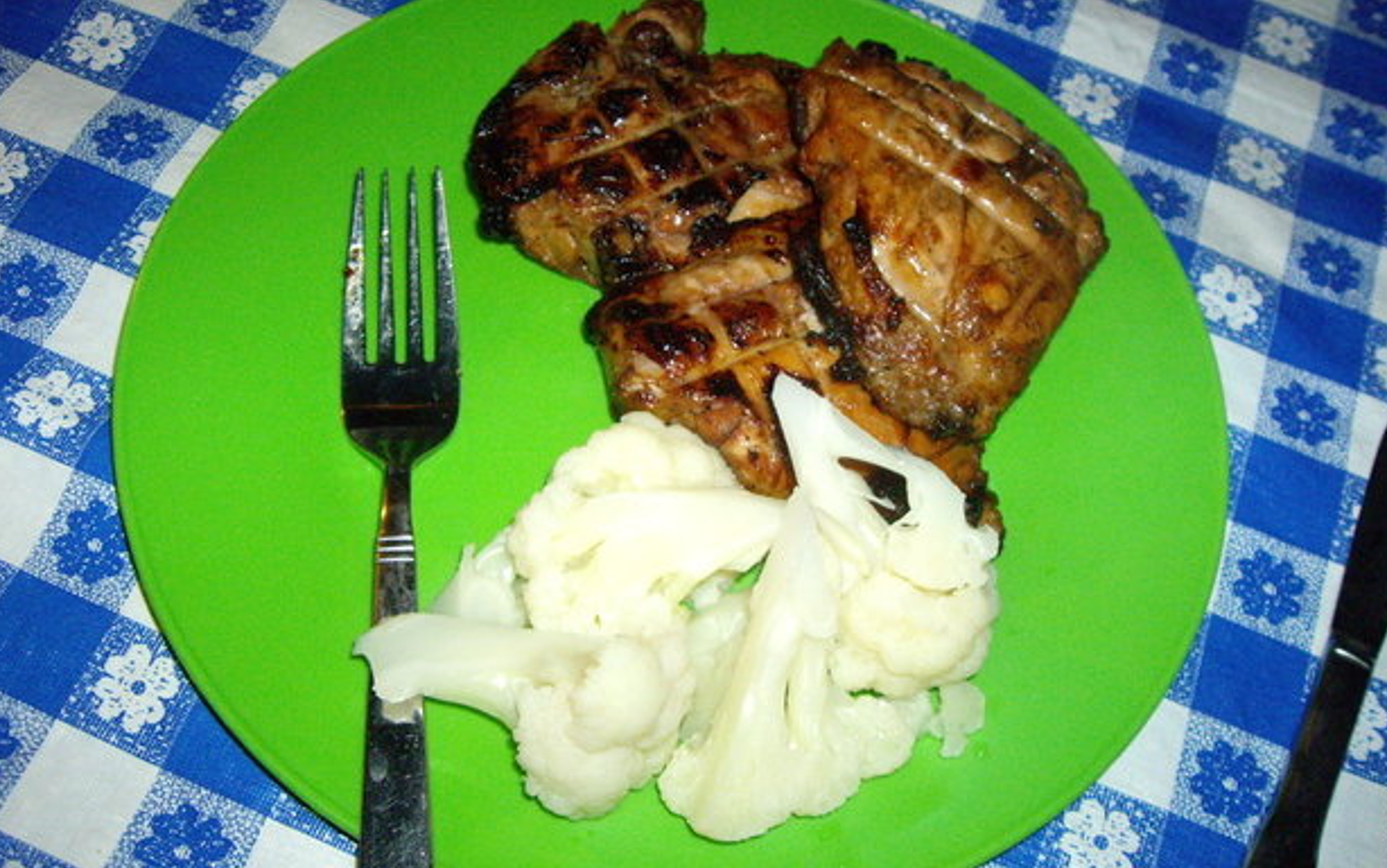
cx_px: 678
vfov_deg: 30.6
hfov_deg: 47.2
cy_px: 416
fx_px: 1588
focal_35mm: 42
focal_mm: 6.2
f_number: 2.7
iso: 400
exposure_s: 1/40
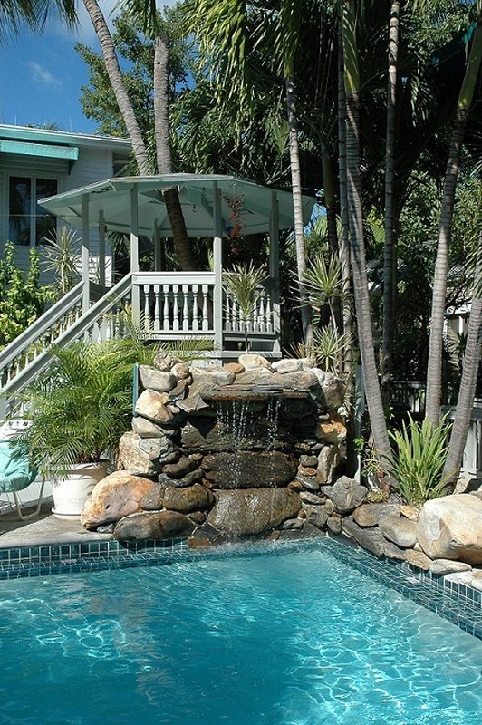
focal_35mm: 38
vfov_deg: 51.3
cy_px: 362
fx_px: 754
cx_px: 241
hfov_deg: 35.4
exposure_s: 1/320
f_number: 9
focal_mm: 25
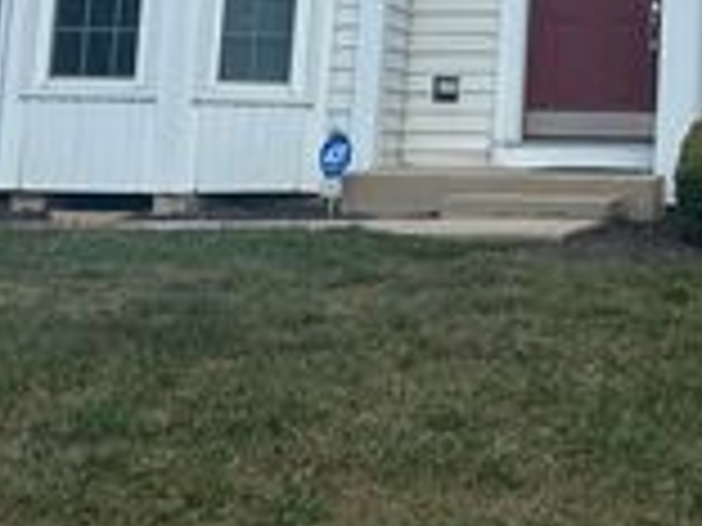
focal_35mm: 77
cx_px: 783
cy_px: -97
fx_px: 1562
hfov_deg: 23.7
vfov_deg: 18.2
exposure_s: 1/3356
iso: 80
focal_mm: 6.86
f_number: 1.78
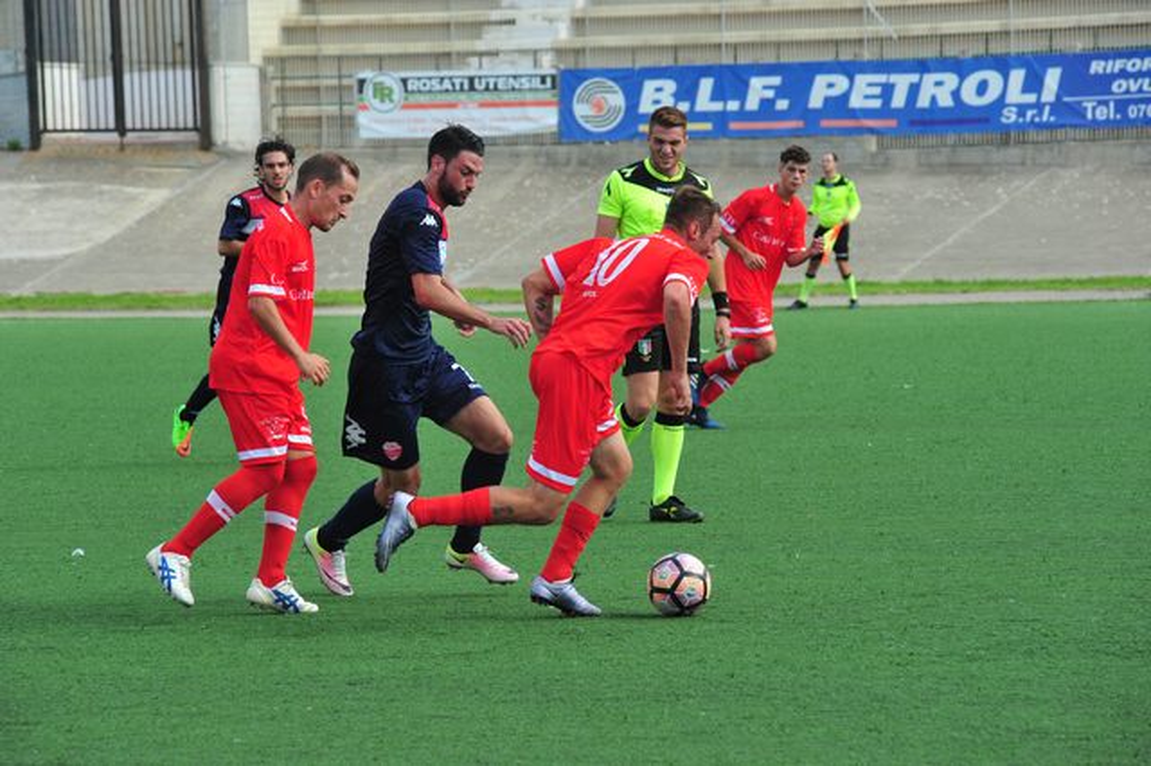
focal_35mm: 200
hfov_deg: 10.3
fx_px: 6391
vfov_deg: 6.9
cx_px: 576
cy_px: 383
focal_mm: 200
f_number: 9
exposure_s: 1/1250
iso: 1000
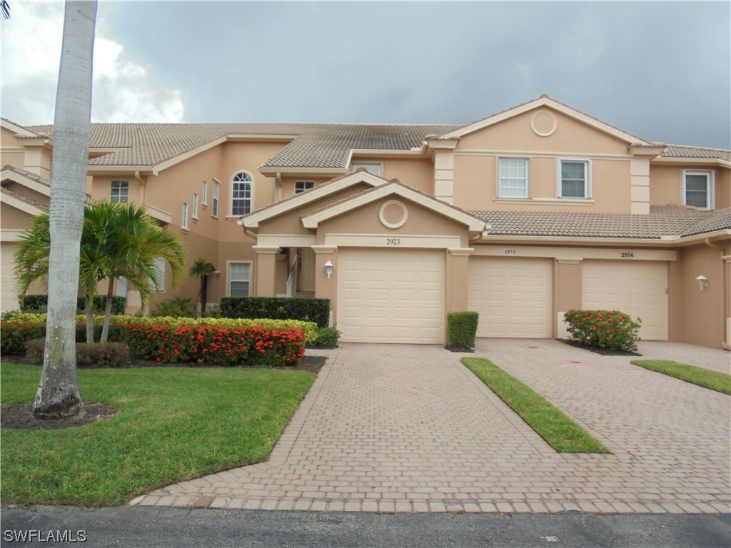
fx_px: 549
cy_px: 274
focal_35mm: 26
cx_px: 366
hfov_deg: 67.3
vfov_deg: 53.1
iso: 100
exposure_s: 1/640
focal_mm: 4.6
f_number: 3.5
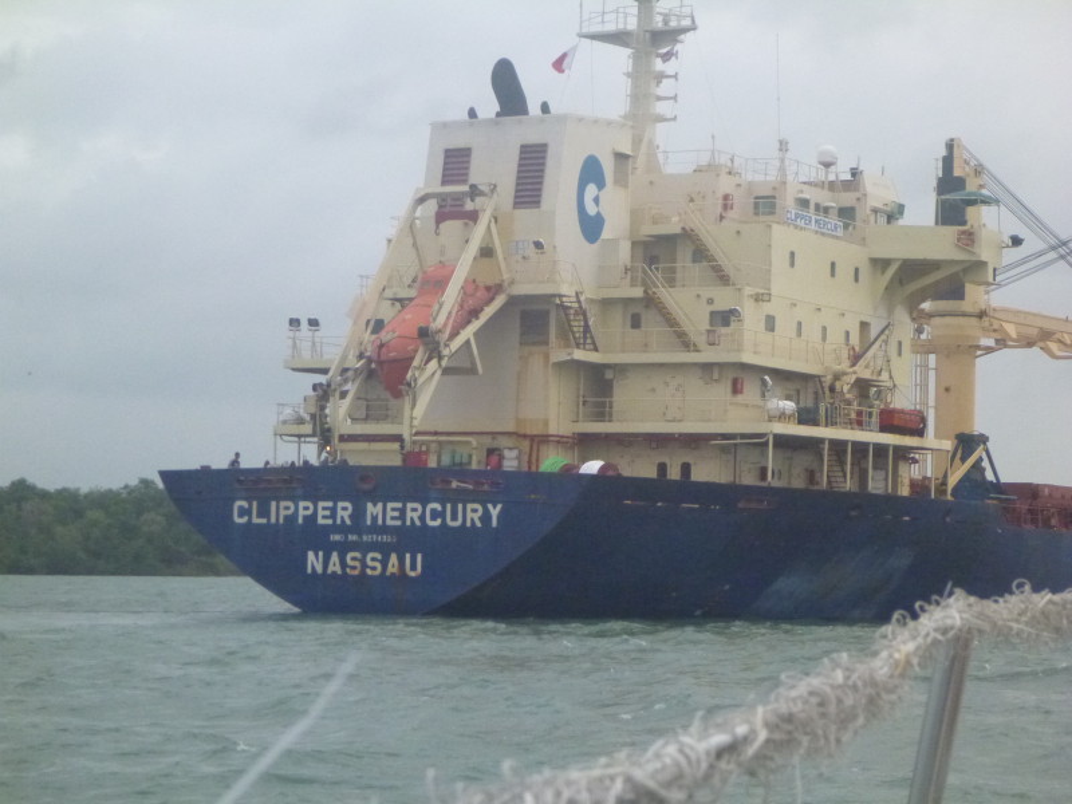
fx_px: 3035
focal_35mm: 98
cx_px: 536
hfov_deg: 20.0
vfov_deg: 15.1
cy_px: 402
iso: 800
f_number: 5.7
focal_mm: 17.4
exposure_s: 1/125
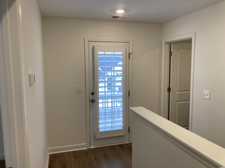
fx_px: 182
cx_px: 112
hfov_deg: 63.4
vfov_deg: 49.7
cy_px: 84
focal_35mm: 28
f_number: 1.8
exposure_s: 1/60
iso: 40
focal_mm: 3.99
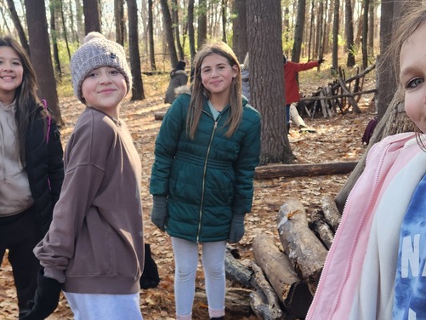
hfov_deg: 40.1
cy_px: 203
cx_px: 158
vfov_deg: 30.7
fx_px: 579
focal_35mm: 47
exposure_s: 1/180
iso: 100
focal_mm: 5.4
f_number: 1.8
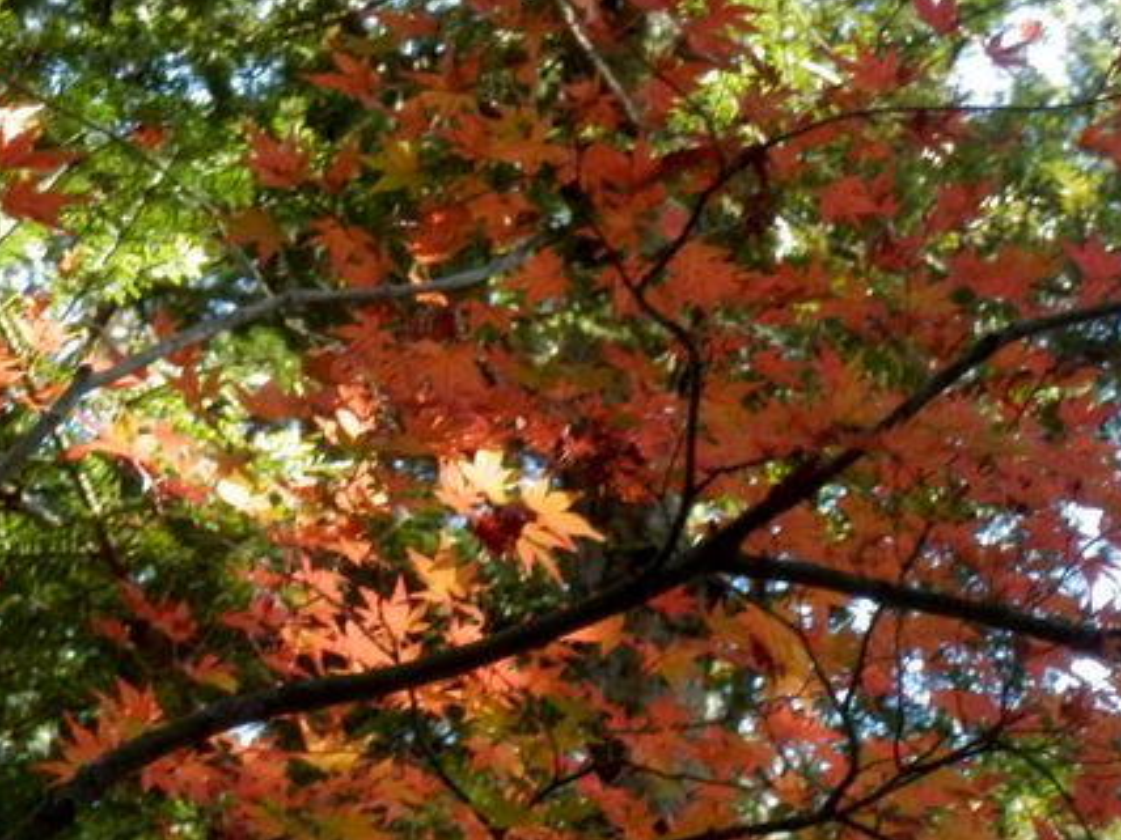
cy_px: 602
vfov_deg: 4.0
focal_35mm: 370
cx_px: 309
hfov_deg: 5.4
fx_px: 11982
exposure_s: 1/160
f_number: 5.8
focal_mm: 35.1
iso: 800
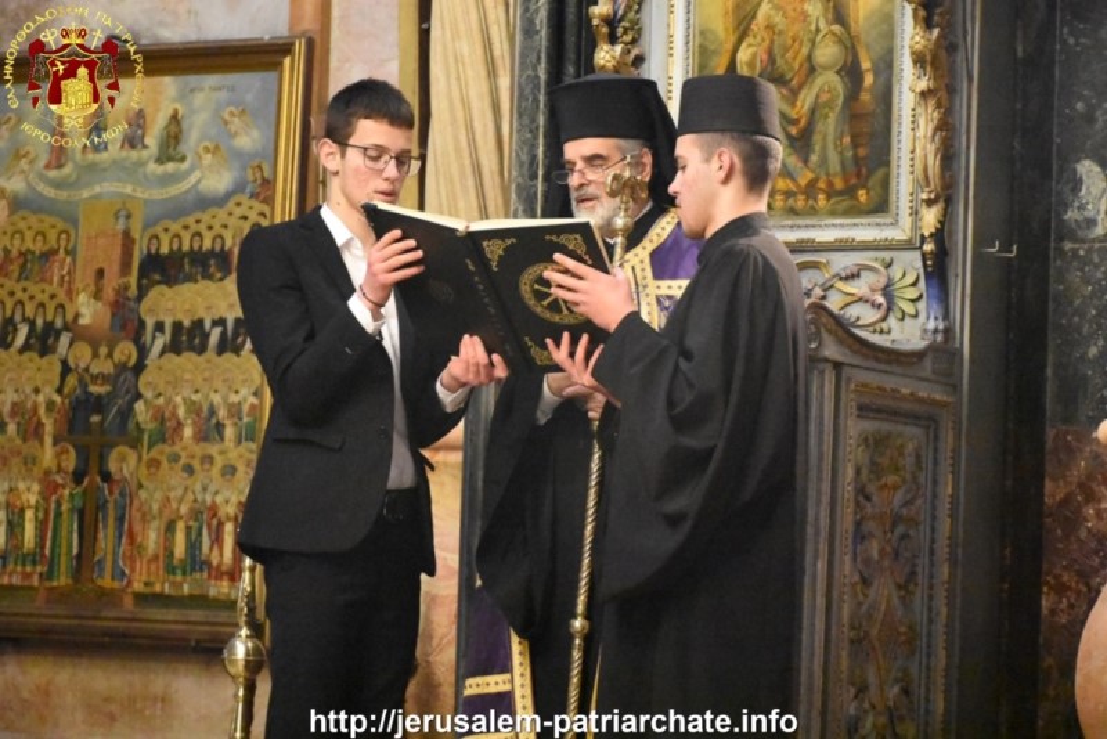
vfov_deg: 13.1
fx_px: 3230
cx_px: 554
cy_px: 370
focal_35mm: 105
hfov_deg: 19.4
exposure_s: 1/125
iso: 20000
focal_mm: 70
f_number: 5
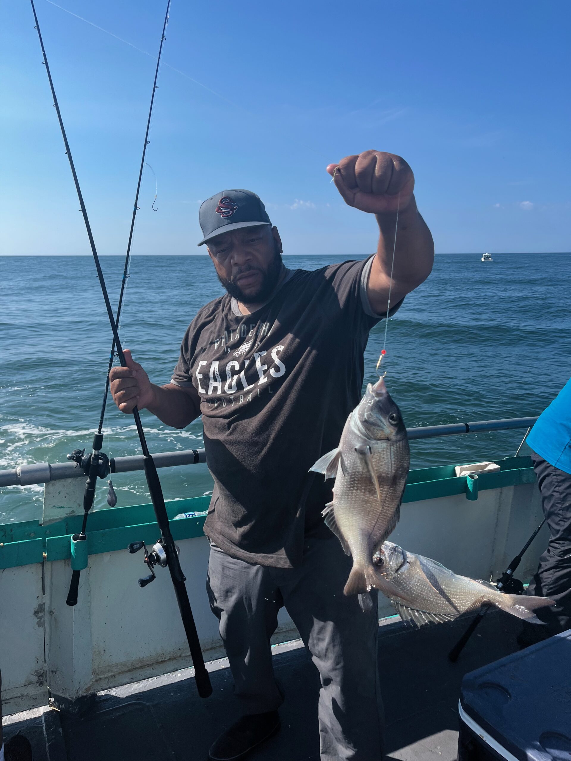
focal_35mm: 26
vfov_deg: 67.3
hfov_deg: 53.1
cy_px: 380
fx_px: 572
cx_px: 286
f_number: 1.6
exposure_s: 1/2632
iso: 50
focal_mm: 5.1
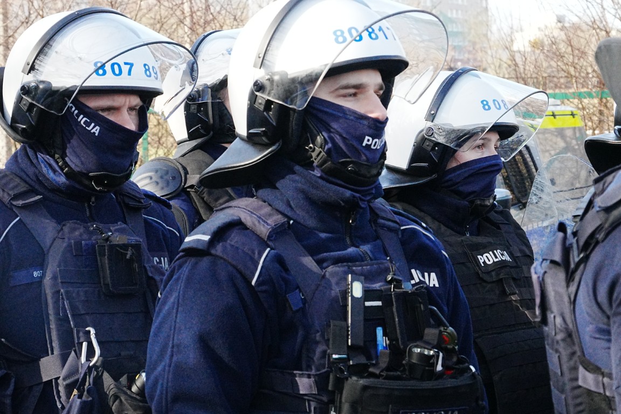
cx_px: 310
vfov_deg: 11.8
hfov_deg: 17.6
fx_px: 2005
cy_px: 207
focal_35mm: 116
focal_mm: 77.5
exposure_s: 1/1000
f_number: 11
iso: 5000
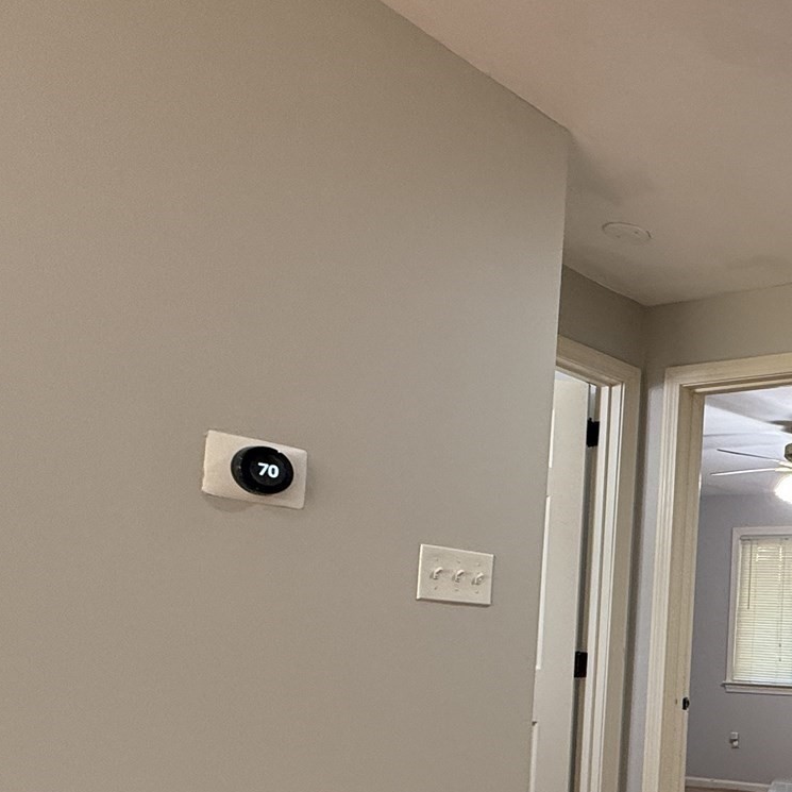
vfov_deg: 46.2
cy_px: 621
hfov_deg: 34.9
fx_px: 880
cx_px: 1013
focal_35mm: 34
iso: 200
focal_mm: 2.22
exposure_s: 1/60
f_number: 2.2
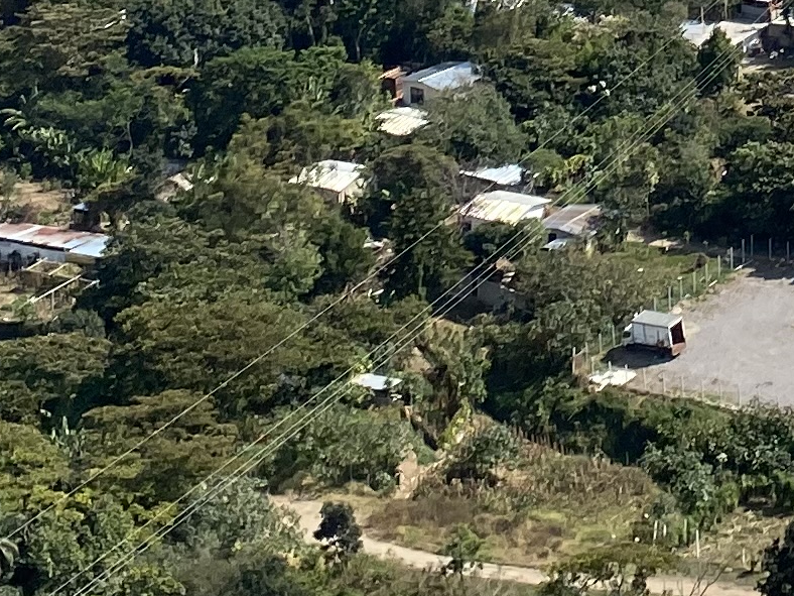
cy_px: -599
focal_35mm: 133
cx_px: 1130
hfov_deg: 14.0
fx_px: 3051
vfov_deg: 10.3
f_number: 1.8
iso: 32
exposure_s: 1/2625
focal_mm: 4.25
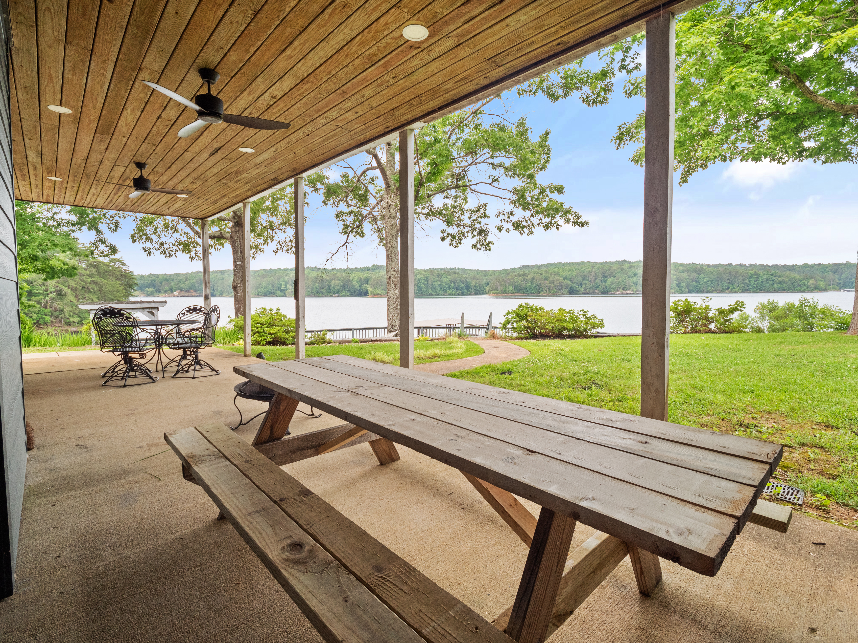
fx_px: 397
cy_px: 322
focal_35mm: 16
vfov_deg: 78.1
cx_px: 429
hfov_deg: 94.5
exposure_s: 1/125
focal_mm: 8
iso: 400
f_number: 5.6
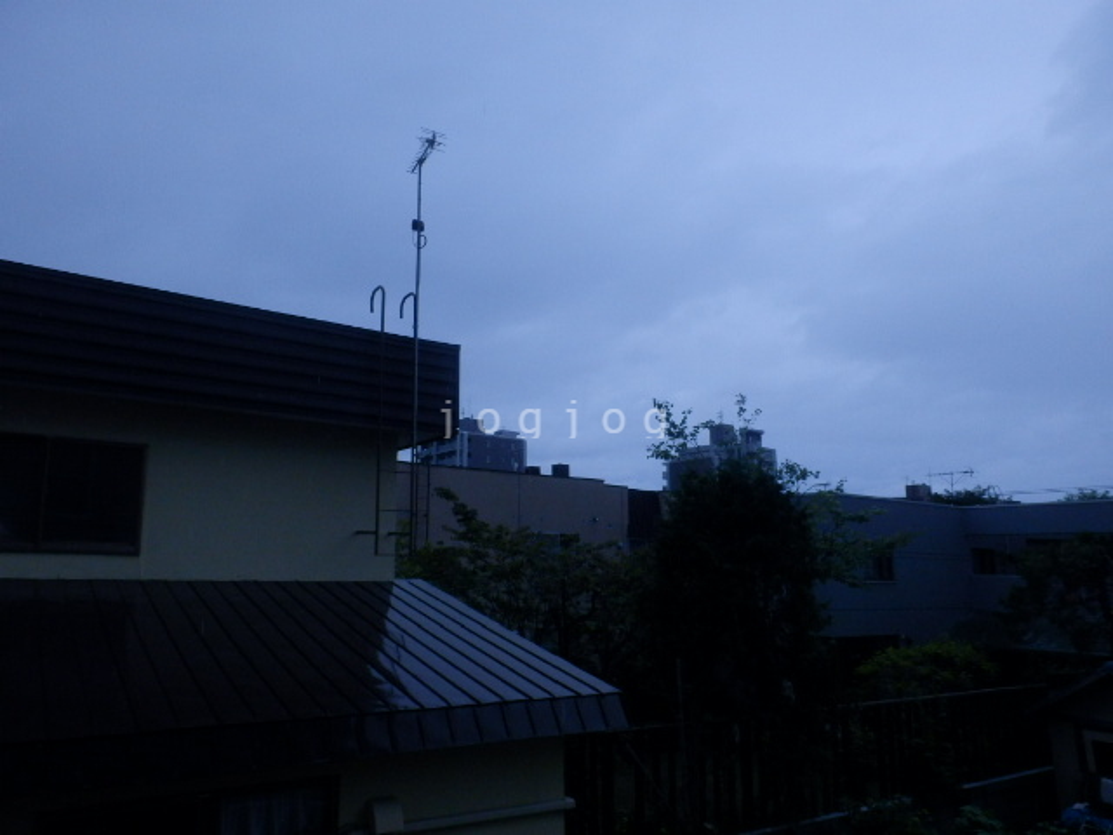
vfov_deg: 56.8
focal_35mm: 24
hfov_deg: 71.6
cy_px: 418
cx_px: 556
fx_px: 772
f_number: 7.9
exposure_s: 1/250
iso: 80
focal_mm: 4.2
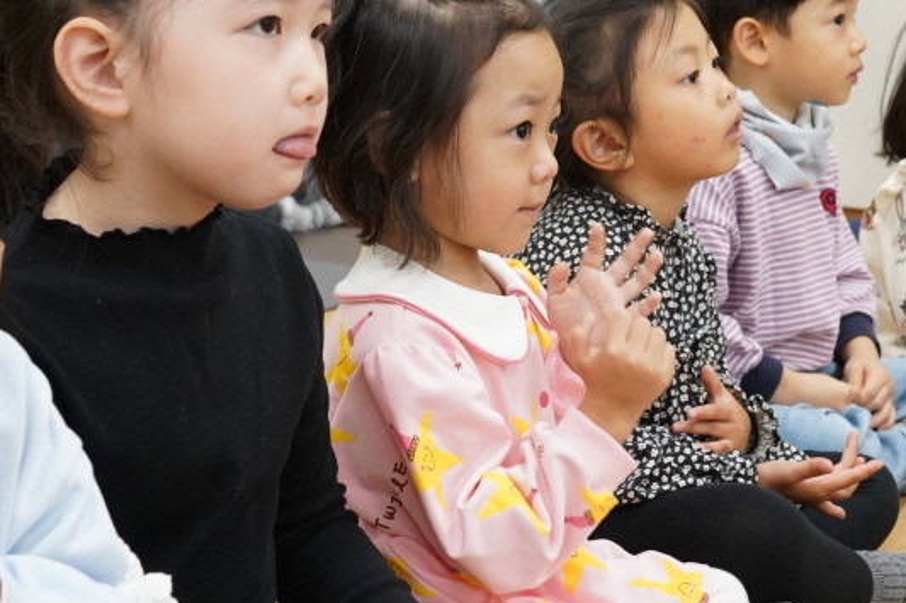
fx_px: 2088
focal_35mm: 83
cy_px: 138
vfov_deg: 16.3
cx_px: 398
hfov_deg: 24.5
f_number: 5.6
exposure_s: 1/60
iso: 2500
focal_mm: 34
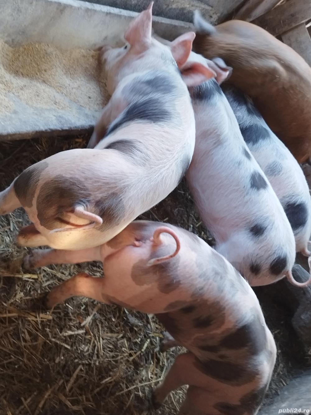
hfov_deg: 54.9
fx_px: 300
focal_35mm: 25
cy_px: 208
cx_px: 156
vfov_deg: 69.4
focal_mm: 5.95
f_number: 1.89
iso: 220
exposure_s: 1/50
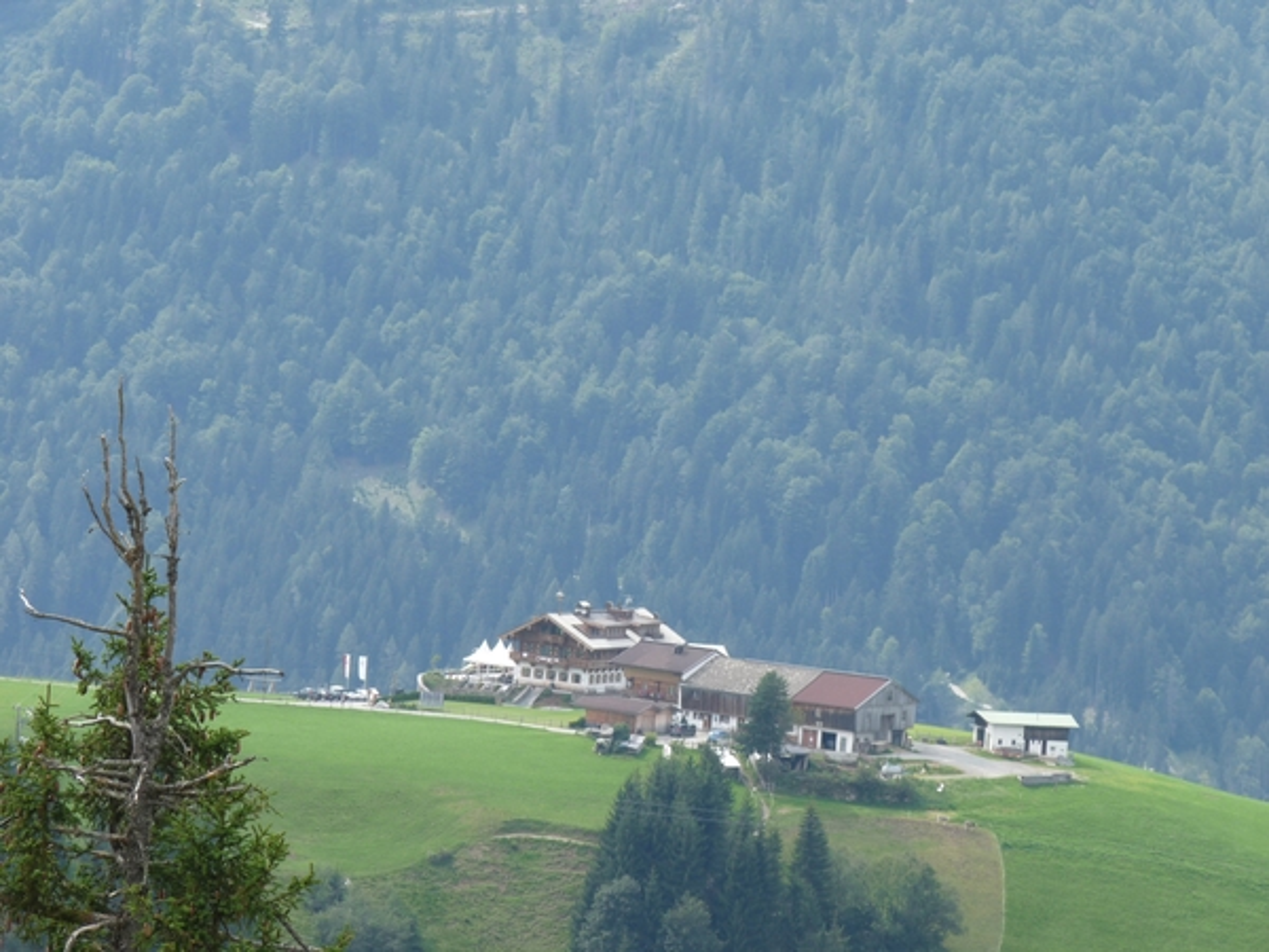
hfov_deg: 8.0
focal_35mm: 247
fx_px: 9055
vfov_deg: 6.0
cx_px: 634
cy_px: 476
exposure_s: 1/250
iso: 100
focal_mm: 44
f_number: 5.6
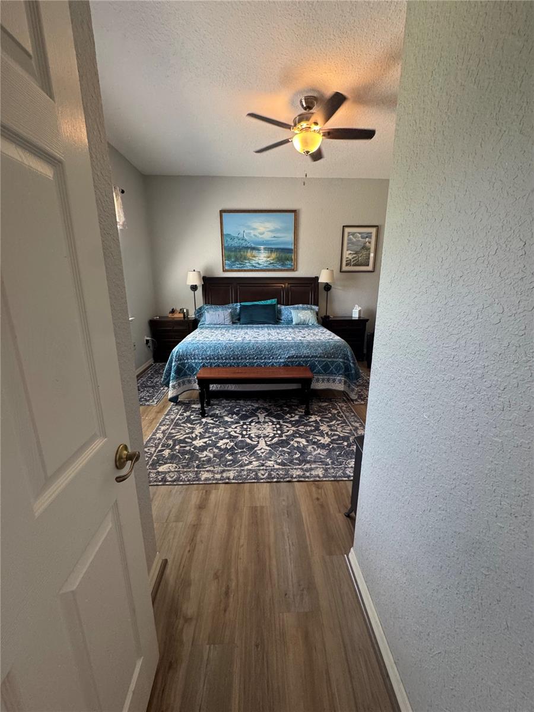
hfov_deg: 85.7
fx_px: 288
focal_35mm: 14
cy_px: 356
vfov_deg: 102.1
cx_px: 267
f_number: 2.2
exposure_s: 1/60
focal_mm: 2.22
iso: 400
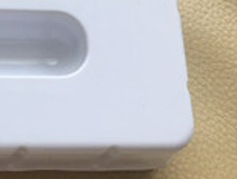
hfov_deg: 19.5
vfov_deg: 15.8
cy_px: 90
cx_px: -54
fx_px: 645
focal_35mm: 94
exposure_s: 1/33
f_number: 2.2
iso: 25
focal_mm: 4.15
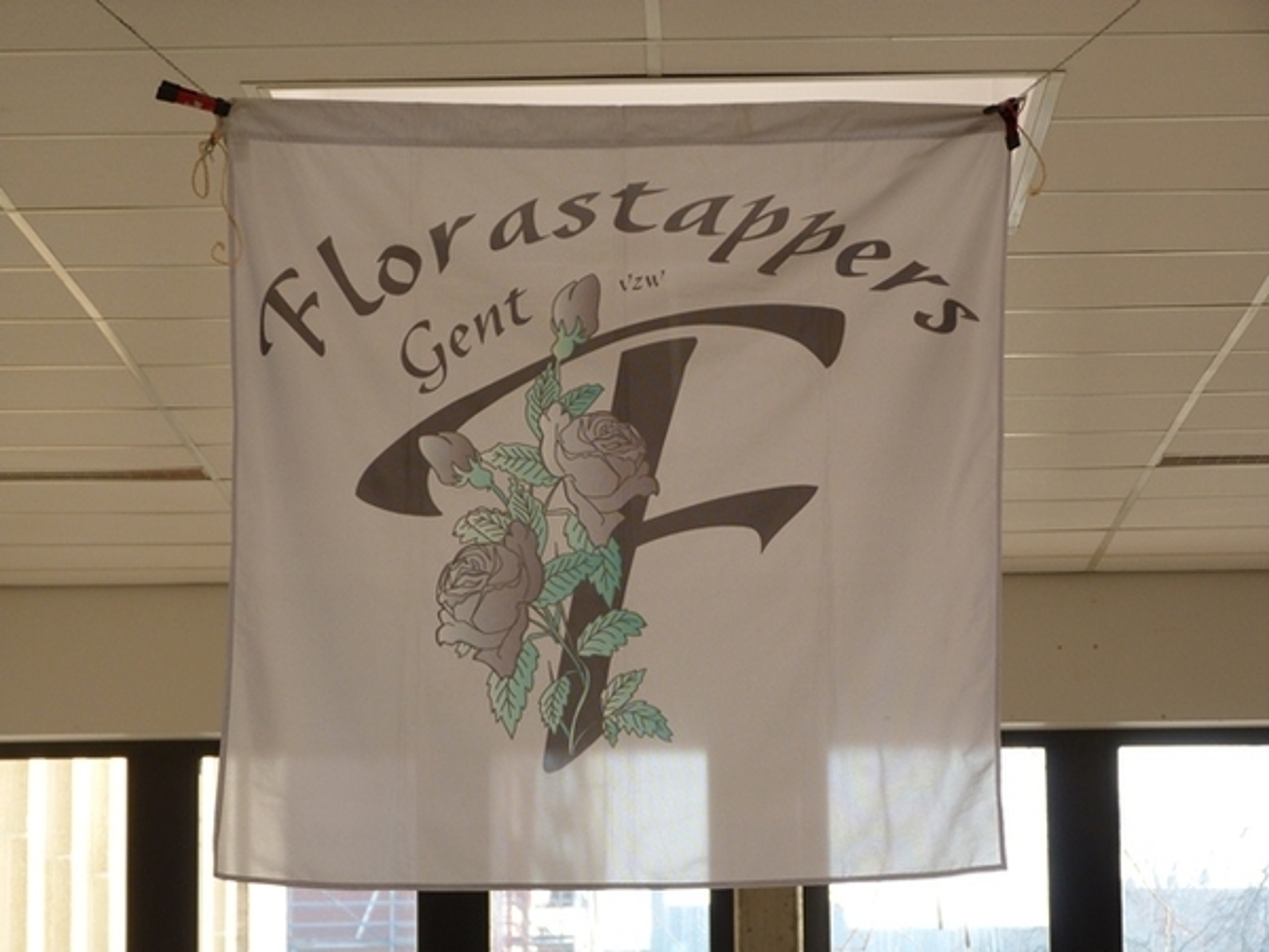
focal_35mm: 126
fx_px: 4619
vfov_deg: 11.8
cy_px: 476
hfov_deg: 15.6
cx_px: 634
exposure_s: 1/80
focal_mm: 22.7
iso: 100
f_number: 3.6
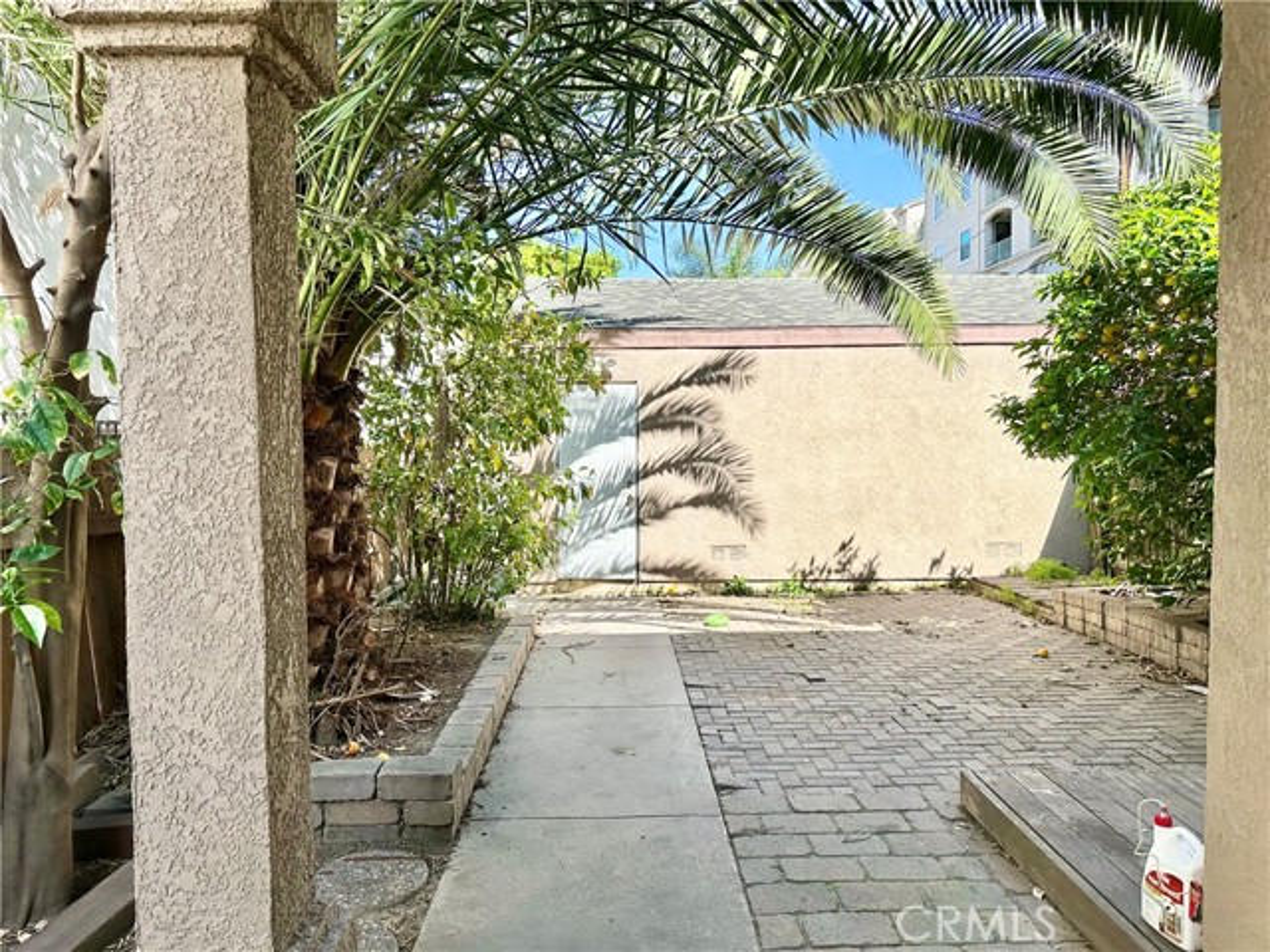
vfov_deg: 56.8
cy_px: 476
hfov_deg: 71.6
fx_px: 881
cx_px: 635
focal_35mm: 24
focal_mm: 6.86
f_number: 1.78
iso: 80
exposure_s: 1/2028
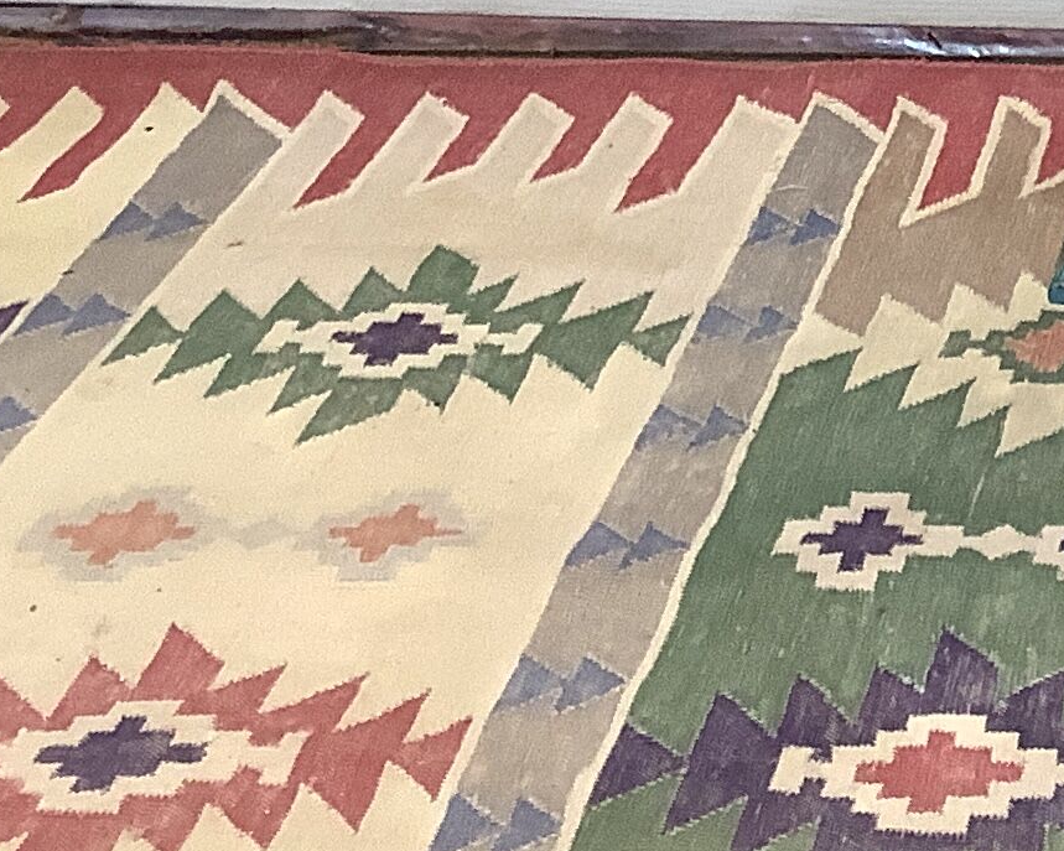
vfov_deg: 12.8
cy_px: -339
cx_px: 1590
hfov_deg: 15.4
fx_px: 3621
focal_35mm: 115
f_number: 2.4
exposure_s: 1/60
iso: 160
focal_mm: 3.3
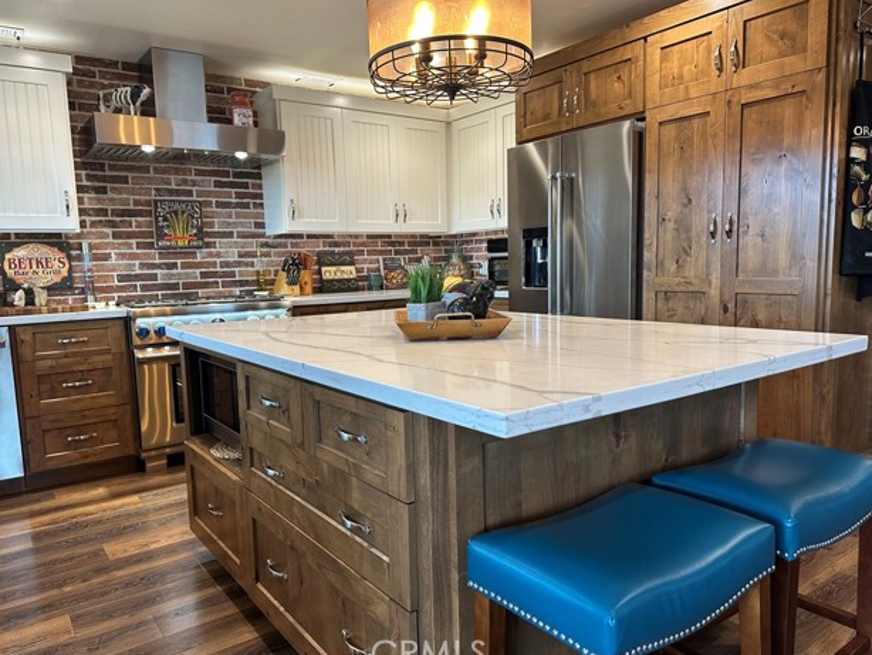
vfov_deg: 54.9
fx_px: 630
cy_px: 332
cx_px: 425
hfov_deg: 69.4
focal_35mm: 25
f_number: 1.78
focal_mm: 6.86
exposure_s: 1/60
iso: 125
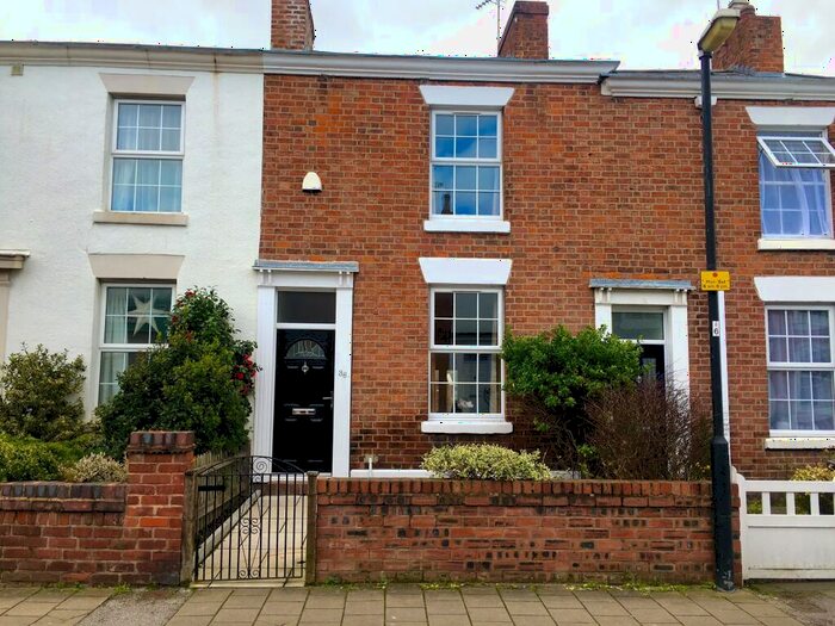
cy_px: 313
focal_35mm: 29
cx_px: 418
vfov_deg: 48.2
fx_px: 700
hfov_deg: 61.7
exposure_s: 1/359
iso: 25
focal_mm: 4.15
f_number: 2.2
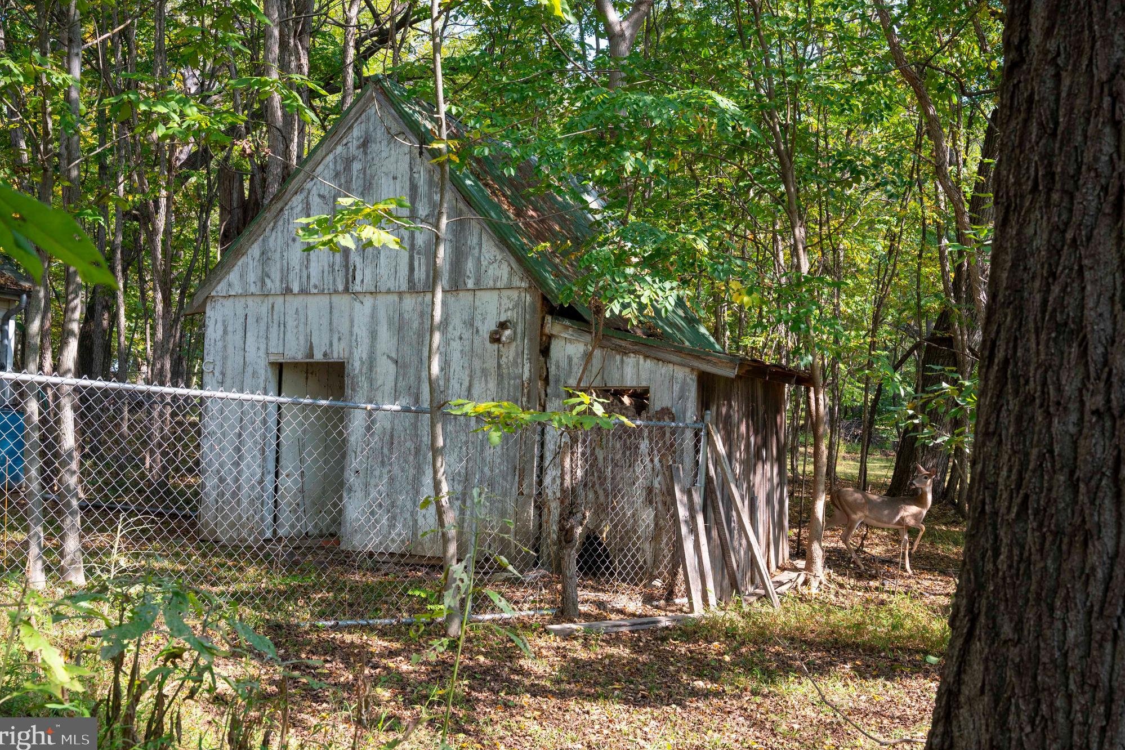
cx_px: 550
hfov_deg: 46.4
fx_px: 1312
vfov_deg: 31.9
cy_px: 374
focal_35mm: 42
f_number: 9
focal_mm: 41
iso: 1000
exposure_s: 1/320
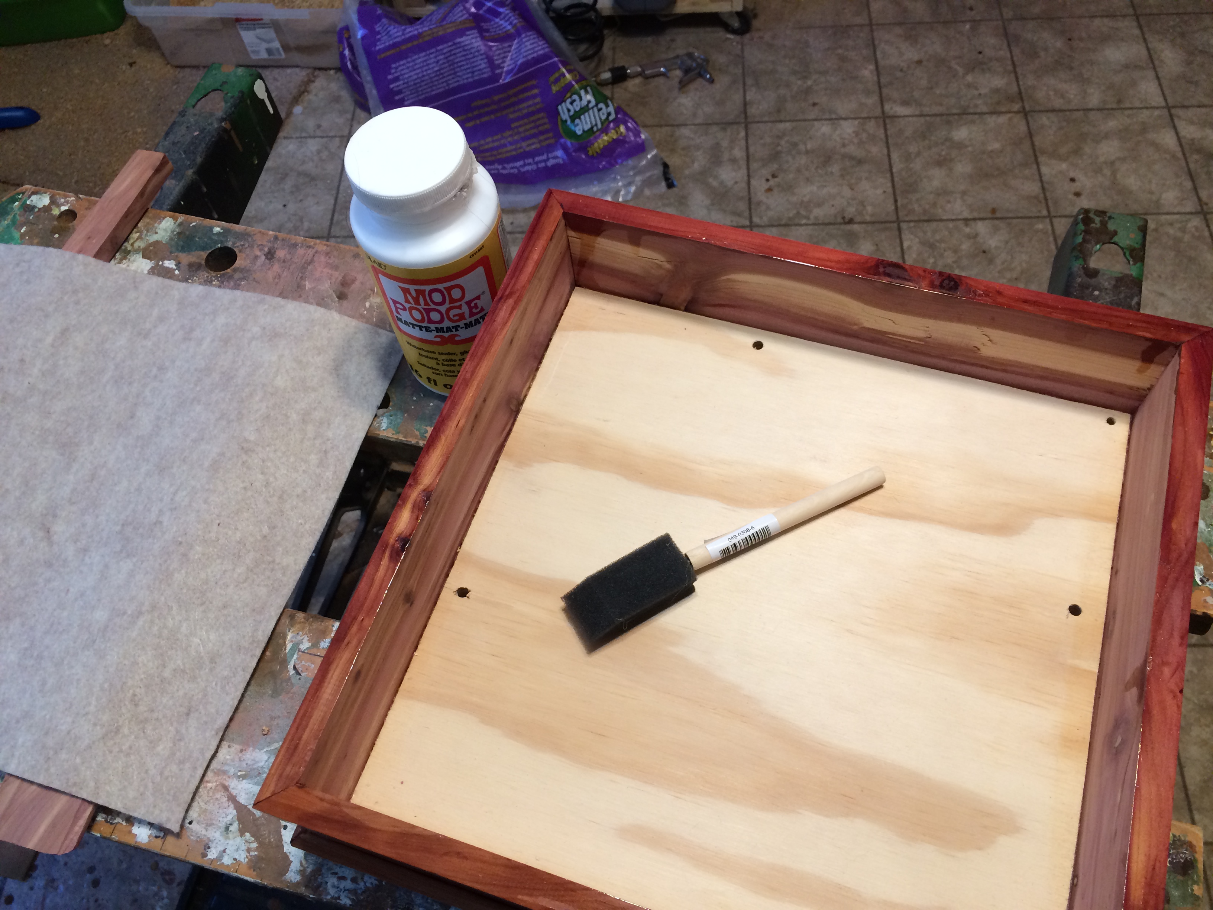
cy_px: 455
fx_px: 1016
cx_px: 606
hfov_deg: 61.7
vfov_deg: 48.2
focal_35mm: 29
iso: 80
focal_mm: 4.15
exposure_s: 1/30
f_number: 2.2
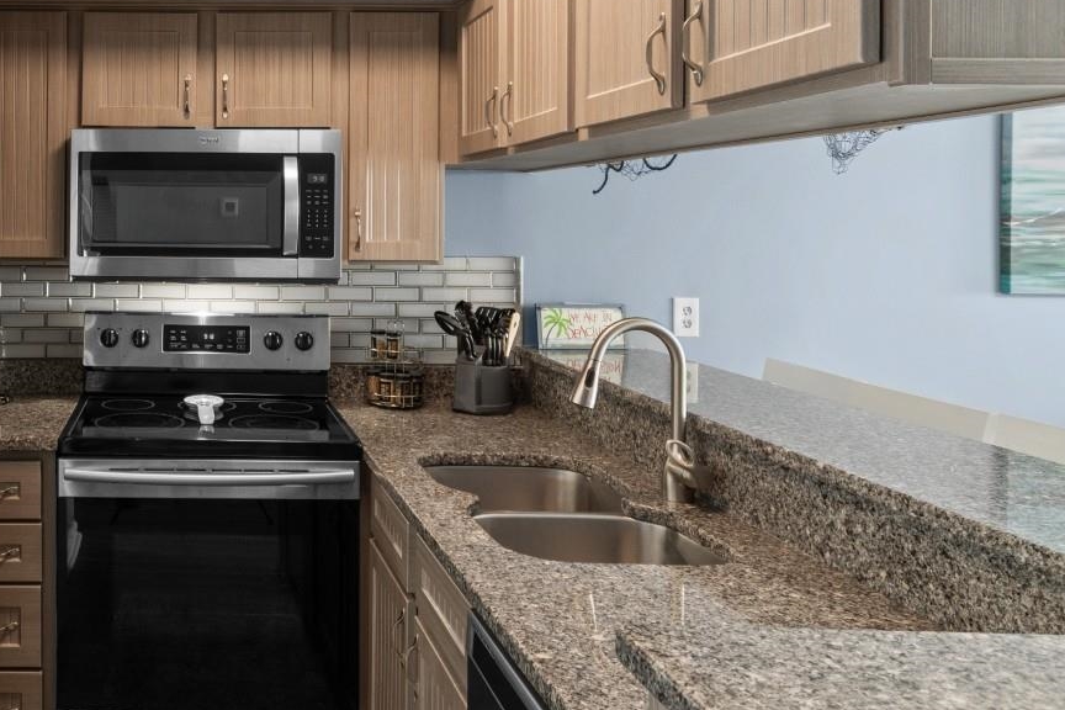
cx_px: 170
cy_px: 214
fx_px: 887
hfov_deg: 56.1
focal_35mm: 30
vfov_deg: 42.8
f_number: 4.8
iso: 100
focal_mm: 11
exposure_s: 1/6
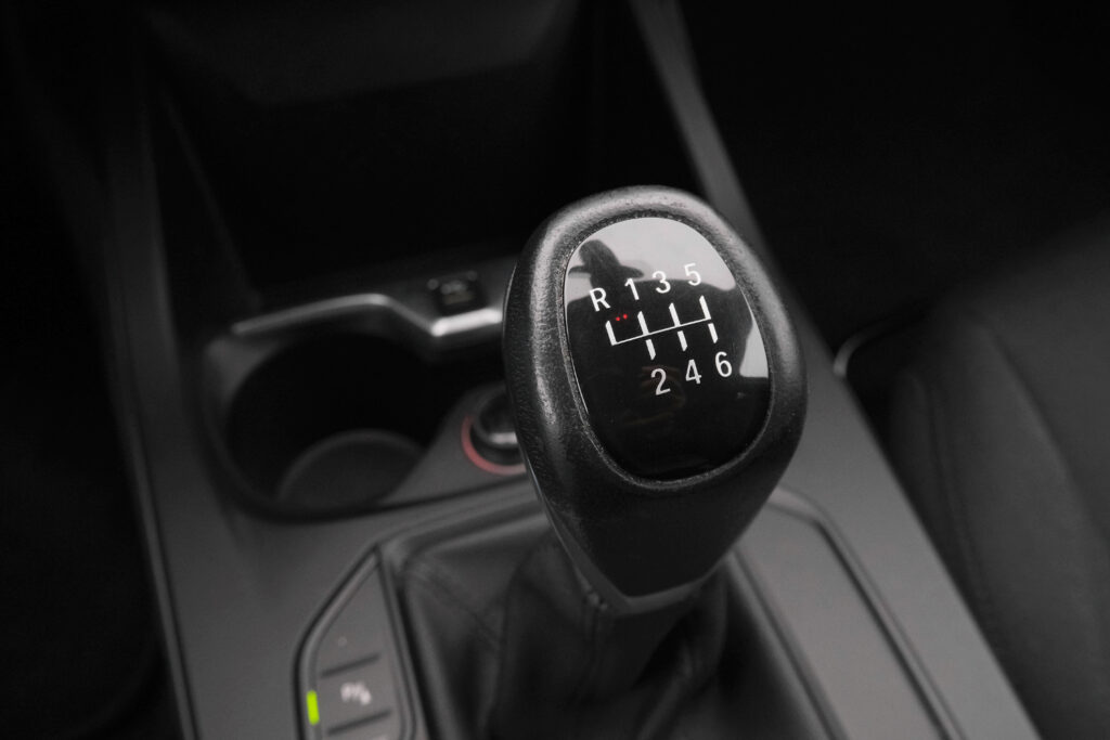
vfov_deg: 43.6
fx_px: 925
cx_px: 555
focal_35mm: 30
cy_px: 370
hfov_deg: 61.9
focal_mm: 20.3
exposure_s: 1/160
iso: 2000
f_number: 8
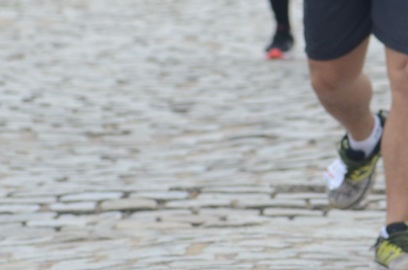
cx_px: 490
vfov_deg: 2.0
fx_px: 7821
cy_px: -102
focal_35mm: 691
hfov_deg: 3.0
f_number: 8
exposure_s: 1/320
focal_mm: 155
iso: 500
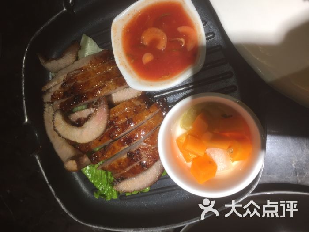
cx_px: 154
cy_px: 116
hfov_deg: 61.7
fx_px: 259
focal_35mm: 29
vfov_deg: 48.2
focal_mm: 4.15
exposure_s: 1/100
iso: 40
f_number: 2.2
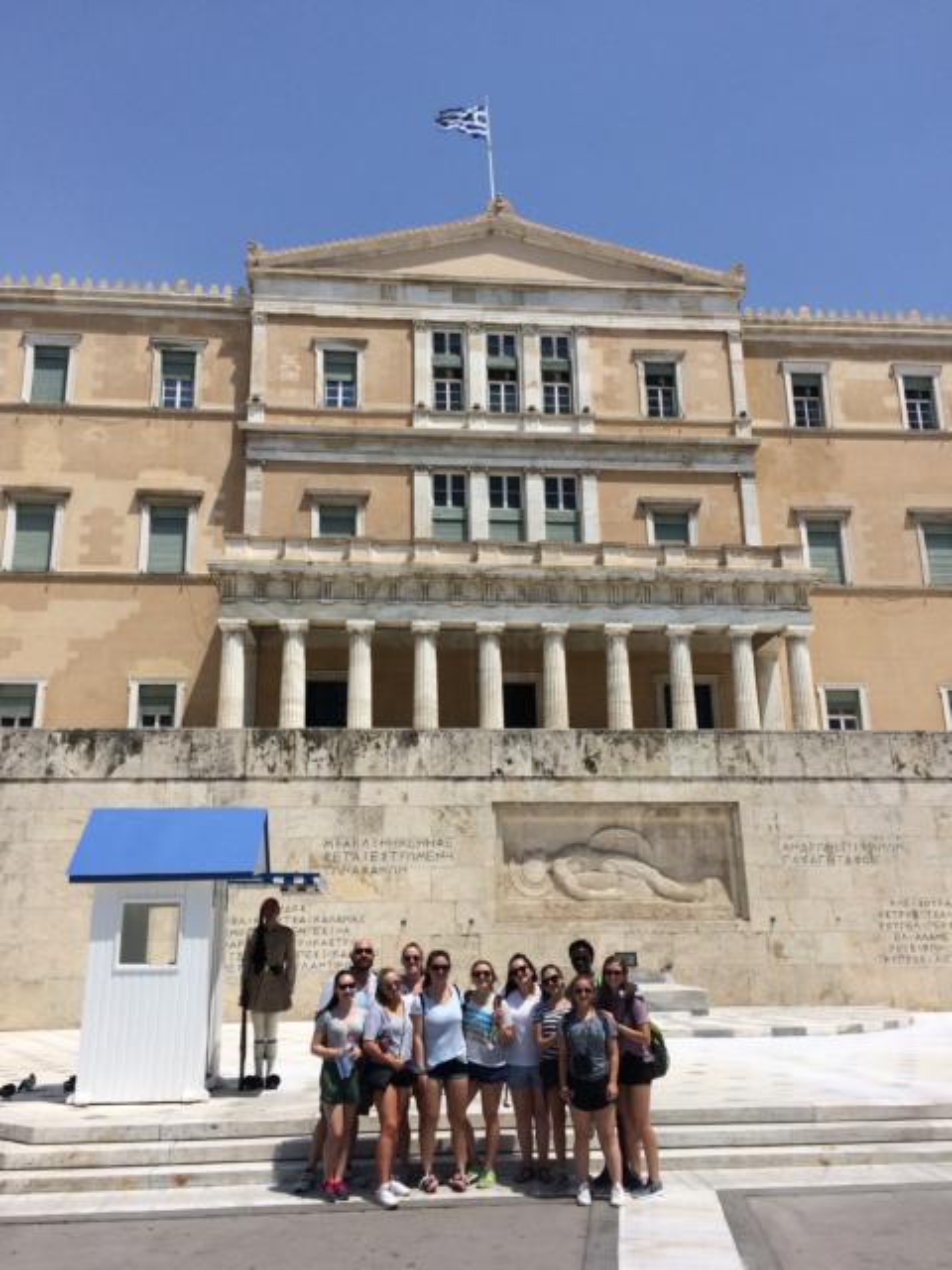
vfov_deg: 61.7
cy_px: 635
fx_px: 1063
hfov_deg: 48.2
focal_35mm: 29
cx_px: 476
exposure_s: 1/5128
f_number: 2.2
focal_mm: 4.15
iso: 40
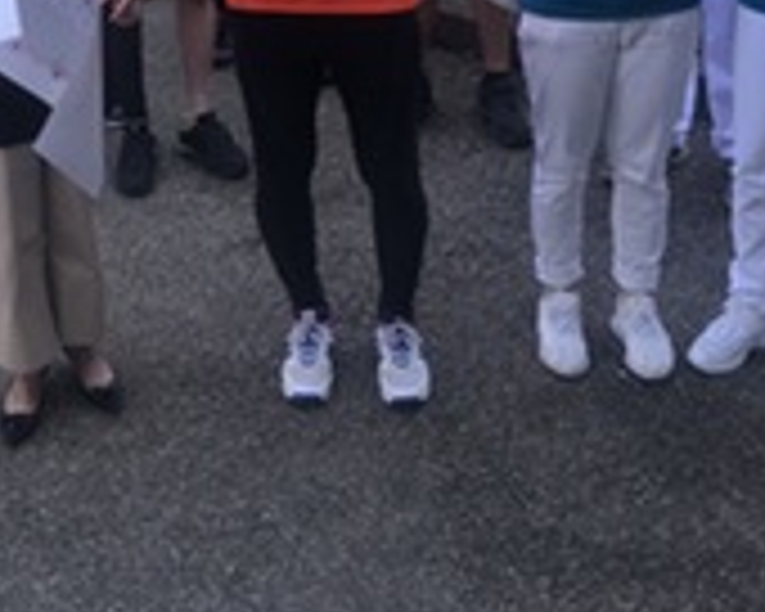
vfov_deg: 19.0
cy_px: -135
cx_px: 180
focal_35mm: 76
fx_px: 1721
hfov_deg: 24.7
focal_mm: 4
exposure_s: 1/120
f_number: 1.8
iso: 25
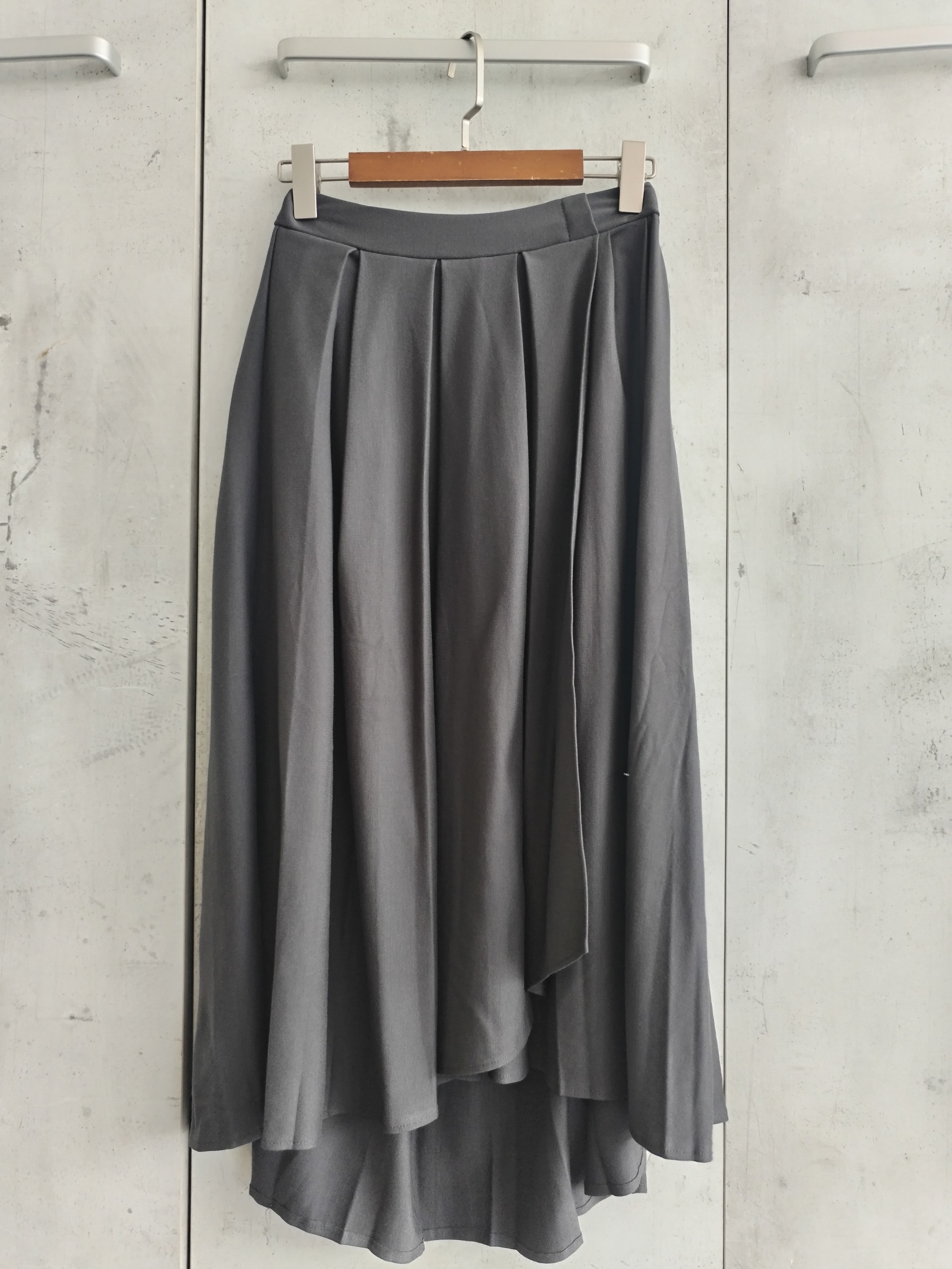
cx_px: 476
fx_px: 1063
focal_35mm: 29
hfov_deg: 48.2
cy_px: 634
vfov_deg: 61.7
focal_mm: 4.75
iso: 122
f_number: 1.8
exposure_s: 1/50
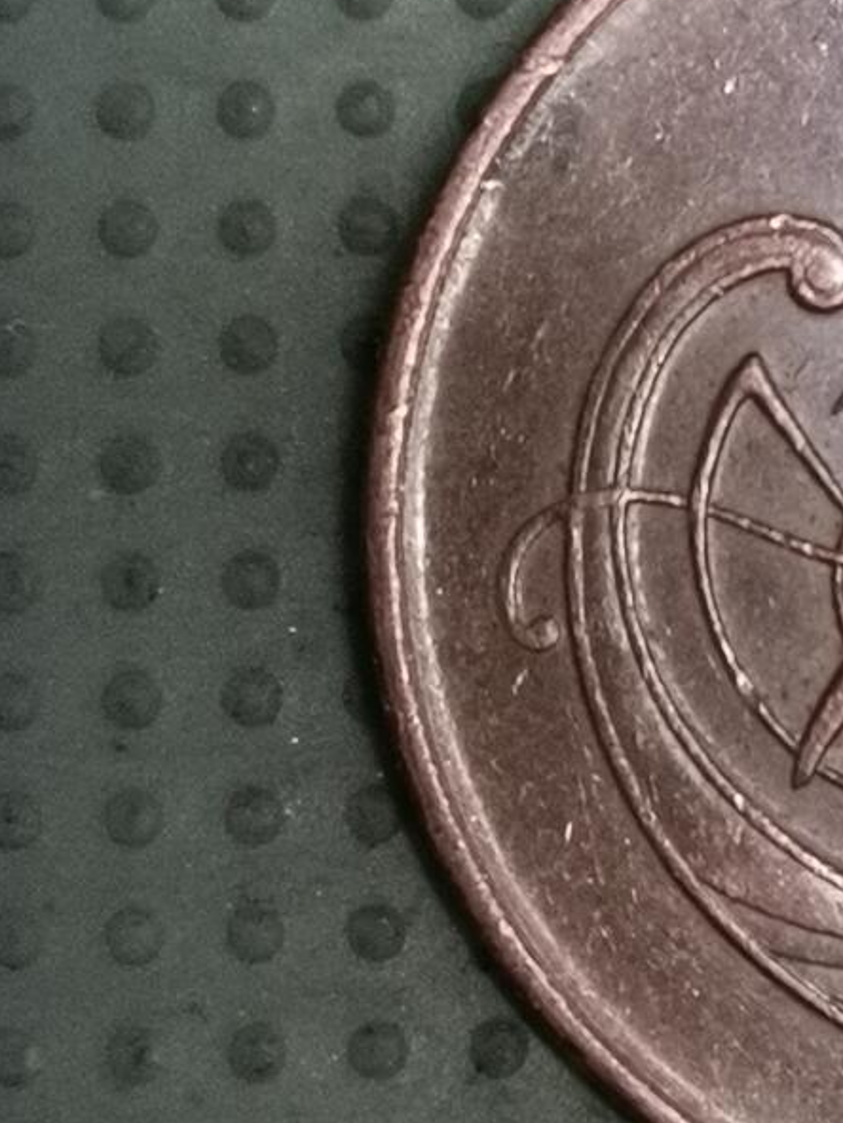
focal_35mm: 158
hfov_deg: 9.2
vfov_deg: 12.5
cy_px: 525
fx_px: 5130
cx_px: 1094
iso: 320
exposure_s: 1/30
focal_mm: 4.75
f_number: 1.8
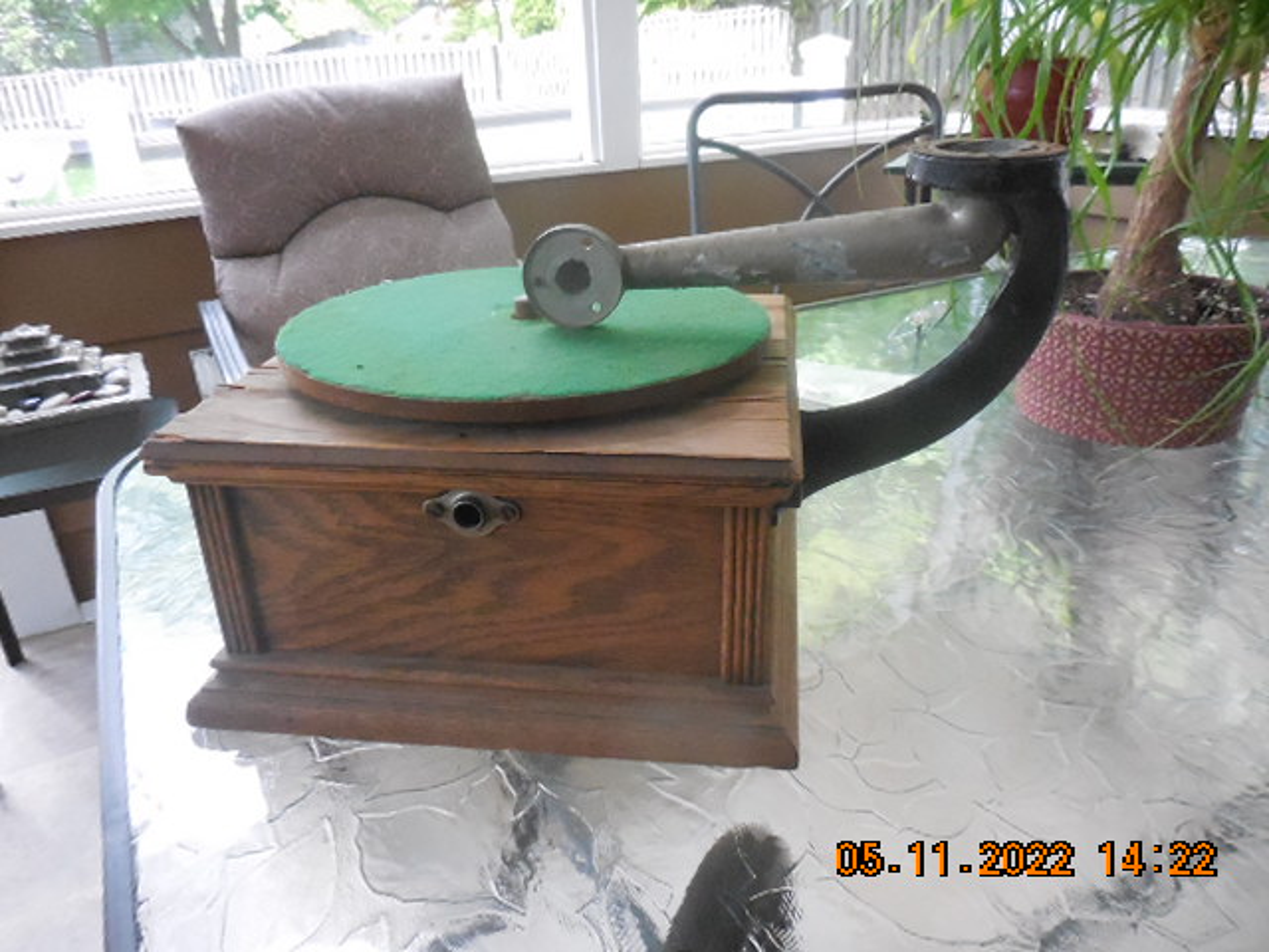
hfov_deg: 69.4
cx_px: 634
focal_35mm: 25
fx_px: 916
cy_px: 476
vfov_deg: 54.9
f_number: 3.7
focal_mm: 4.5
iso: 1600
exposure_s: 1/320
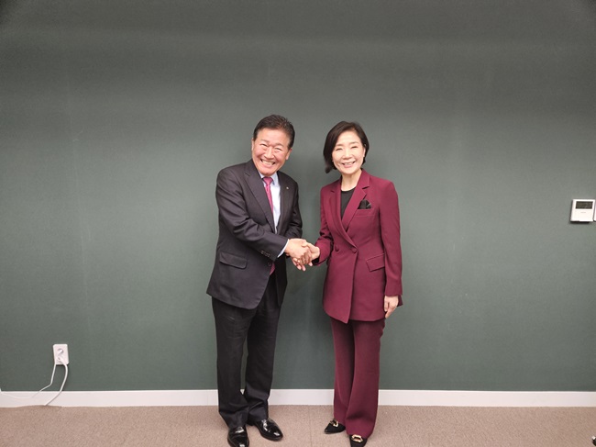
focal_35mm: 23
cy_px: 224
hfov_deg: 73.9
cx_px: 298
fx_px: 396
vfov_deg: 58.8
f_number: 1.8
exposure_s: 1/120
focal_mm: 5.4
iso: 320
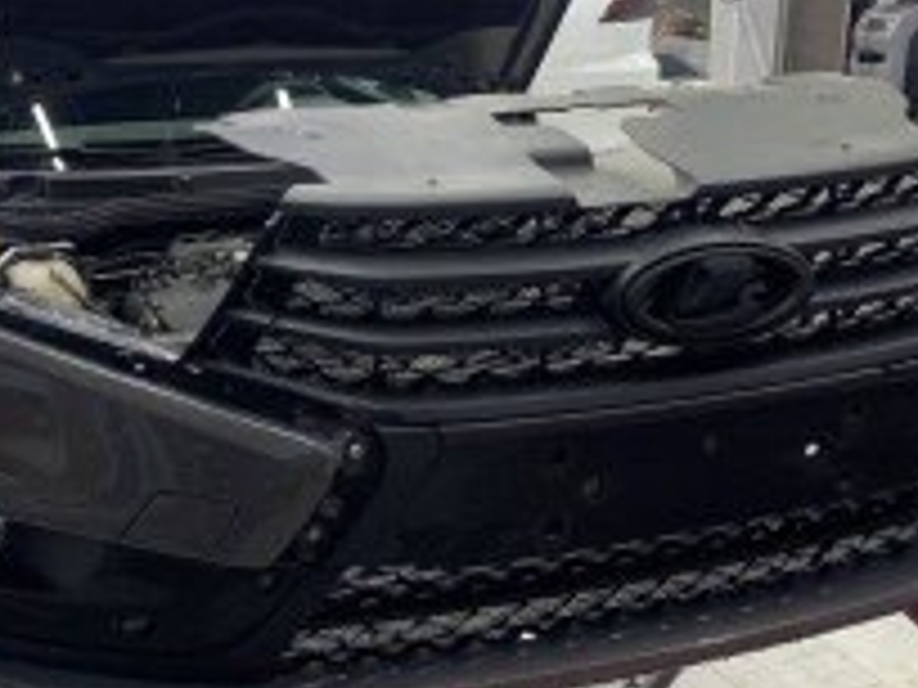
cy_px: 310
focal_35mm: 51
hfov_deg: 37.4
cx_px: 410
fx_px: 1352
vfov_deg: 28.5
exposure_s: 1/50
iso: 80
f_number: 1.8
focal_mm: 4.25
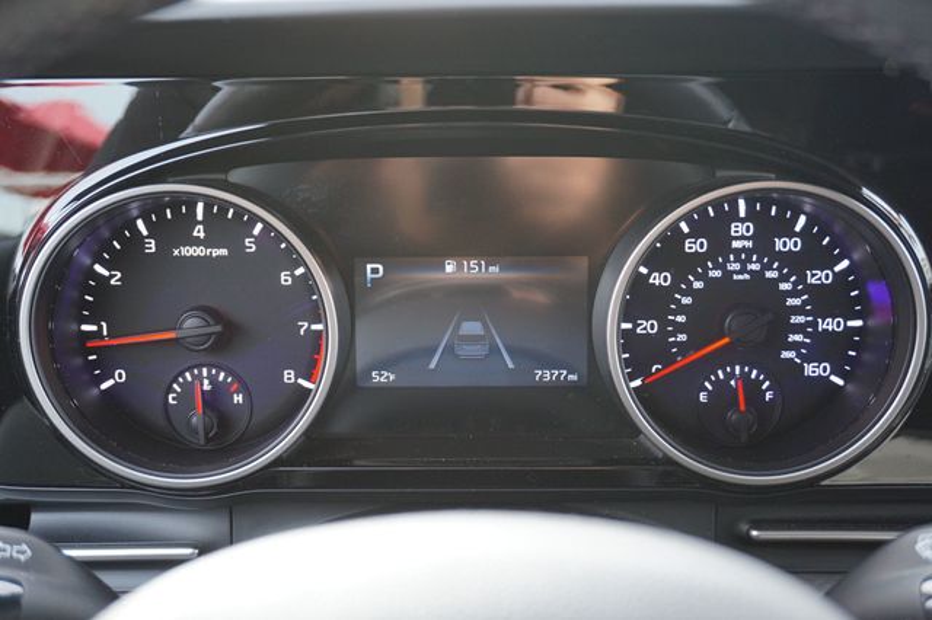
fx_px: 970
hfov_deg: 51.3
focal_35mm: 38
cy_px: 310
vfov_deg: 35.5
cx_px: 466
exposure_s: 1/60
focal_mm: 25
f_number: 4.5
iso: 400
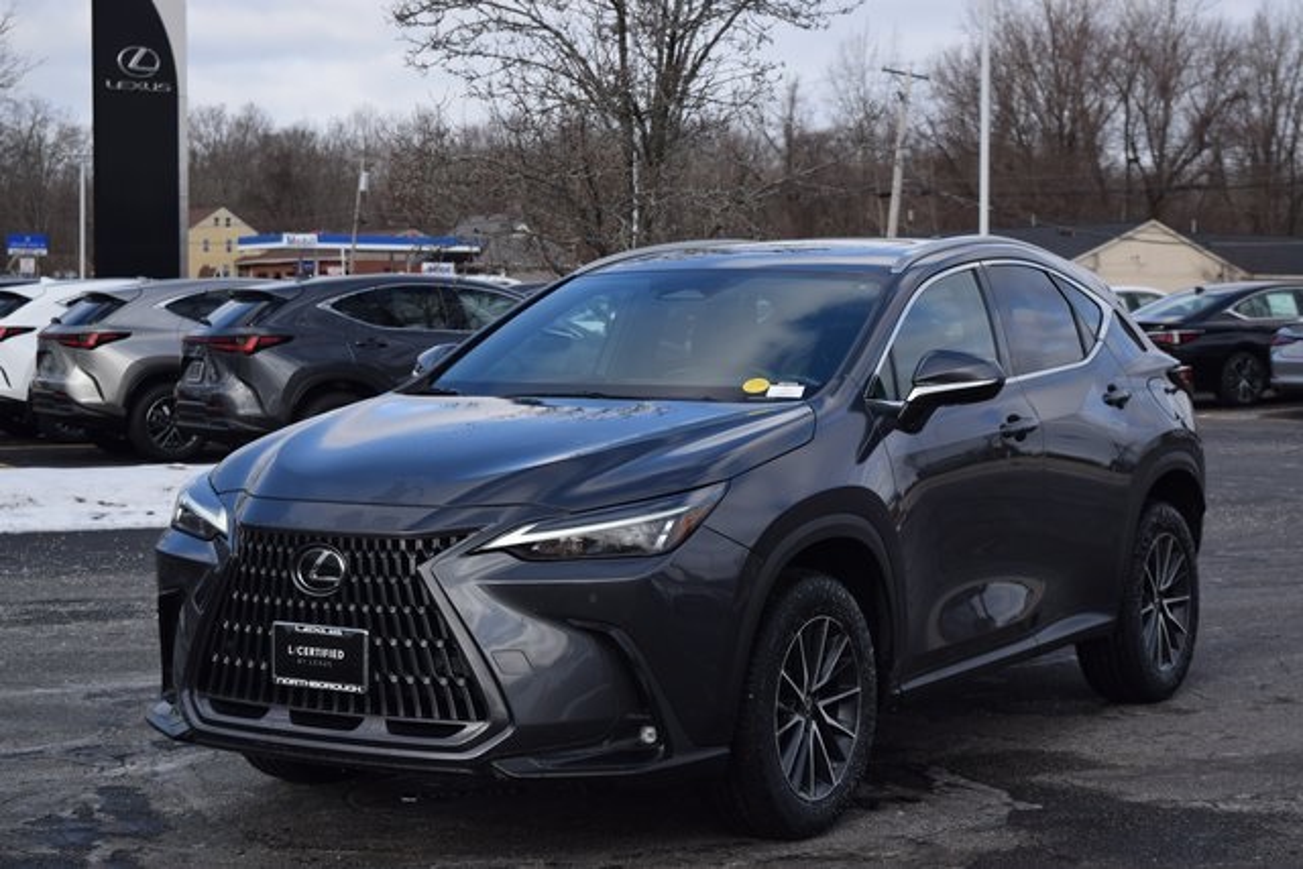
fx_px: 2606
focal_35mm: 72
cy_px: 434
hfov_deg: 28.1
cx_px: 652
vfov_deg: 18.9
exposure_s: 1/1250
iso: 400
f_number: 5.3
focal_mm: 48
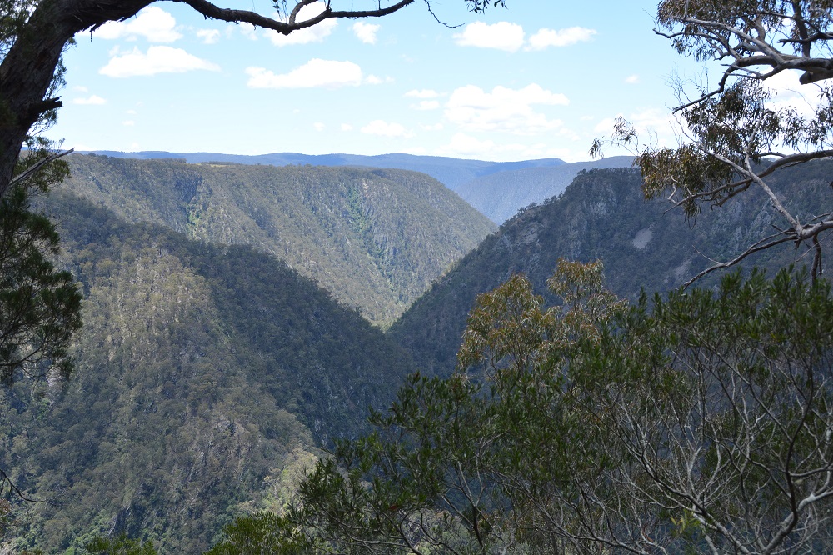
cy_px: 278
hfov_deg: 49.6
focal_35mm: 39
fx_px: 902
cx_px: 416
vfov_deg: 34.2
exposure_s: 1/250
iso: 200
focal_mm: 26
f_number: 8
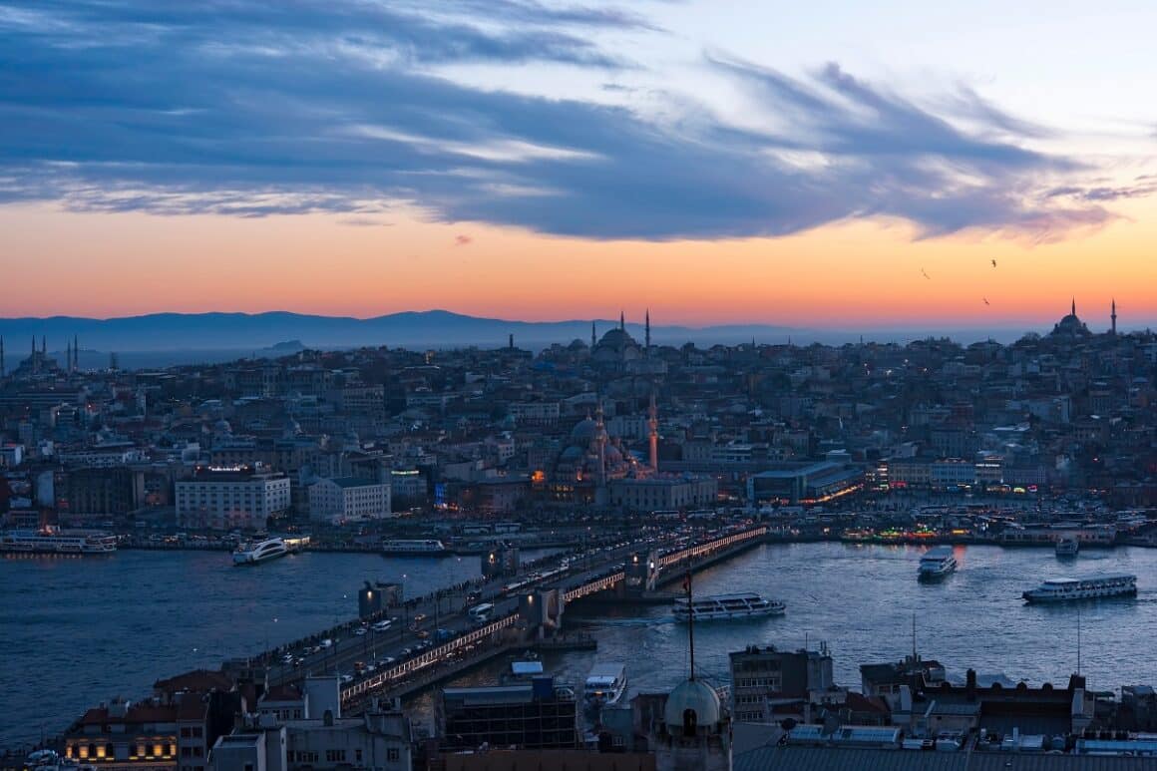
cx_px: 578
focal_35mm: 60
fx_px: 1928
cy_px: 386
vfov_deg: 22.6
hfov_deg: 33.4
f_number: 3.2
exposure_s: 1/100
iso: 200
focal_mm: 60
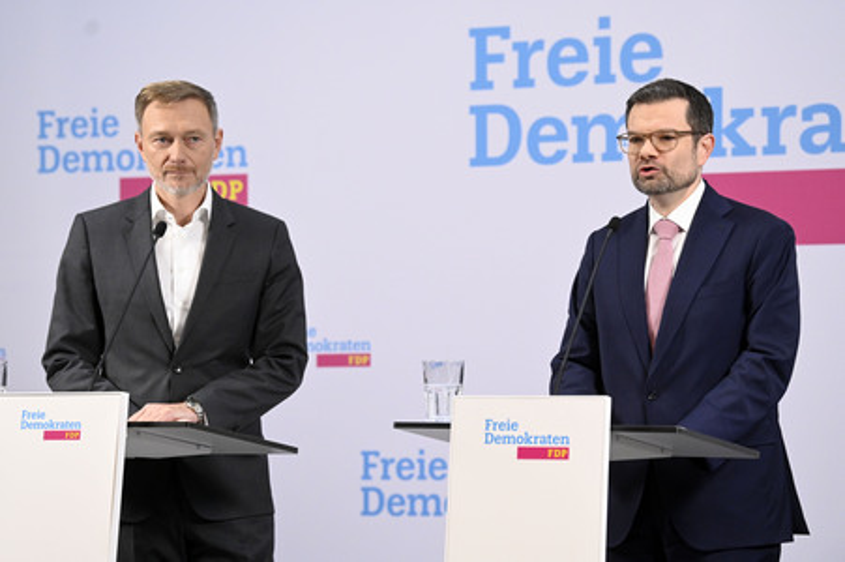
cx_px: 422
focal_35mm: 150
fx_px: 3518
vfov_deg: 9.1
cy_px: 281
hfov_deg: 13.7
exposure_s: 1/800
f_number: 4
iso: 5000
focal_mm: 150
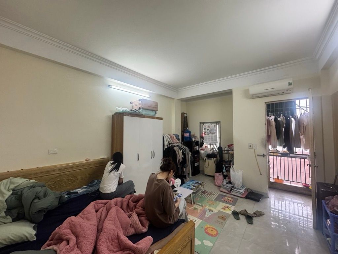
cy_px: 127
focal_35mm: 14
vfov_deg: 85.7
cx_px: 169
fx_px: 137
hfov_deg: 102.1
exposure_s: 1/100
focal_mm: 2.22
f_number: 2.2
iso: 320
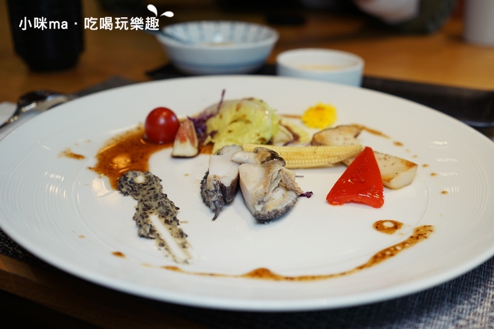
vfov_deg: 35.0
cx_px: 247
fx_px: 521
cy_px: 164
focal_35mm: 38
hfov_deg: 50.7
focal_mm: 38
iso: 200
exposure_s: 1/60
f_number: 4
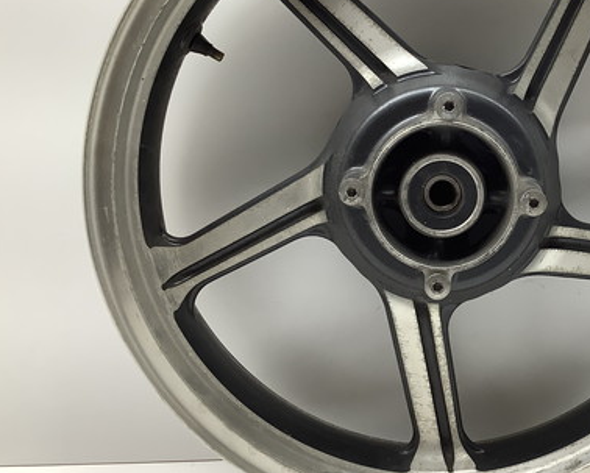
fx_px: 839
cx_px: 451
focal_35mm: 48
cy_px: 180
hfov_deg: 37.7
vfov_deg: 31.4
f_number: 2.4
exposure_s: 1/100
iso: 80
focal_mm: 3.3
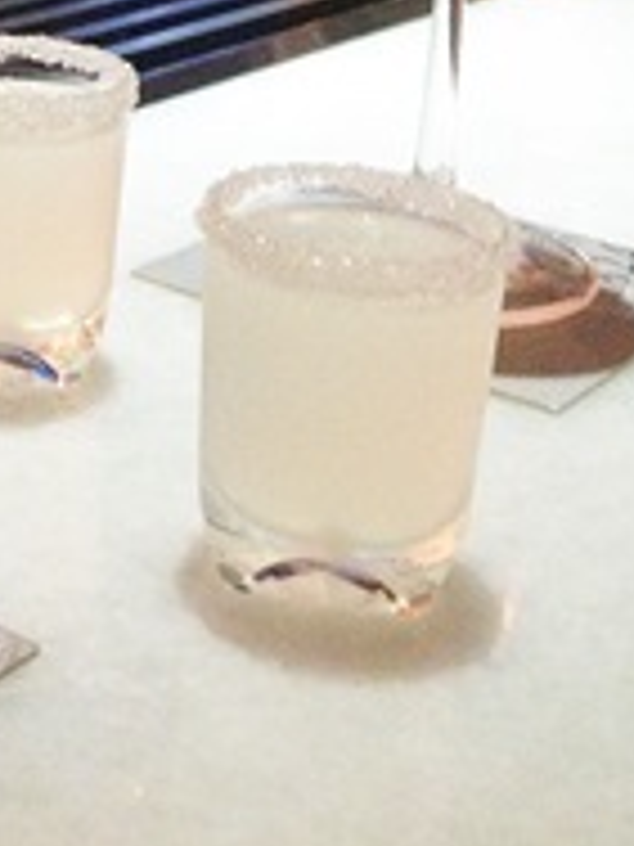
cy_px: -9
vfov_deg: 20.4
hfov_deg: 15.6
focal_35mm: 93
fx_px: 2271
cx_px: 2
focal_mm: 4.28
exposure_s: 1/15
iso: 500
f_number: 2.4
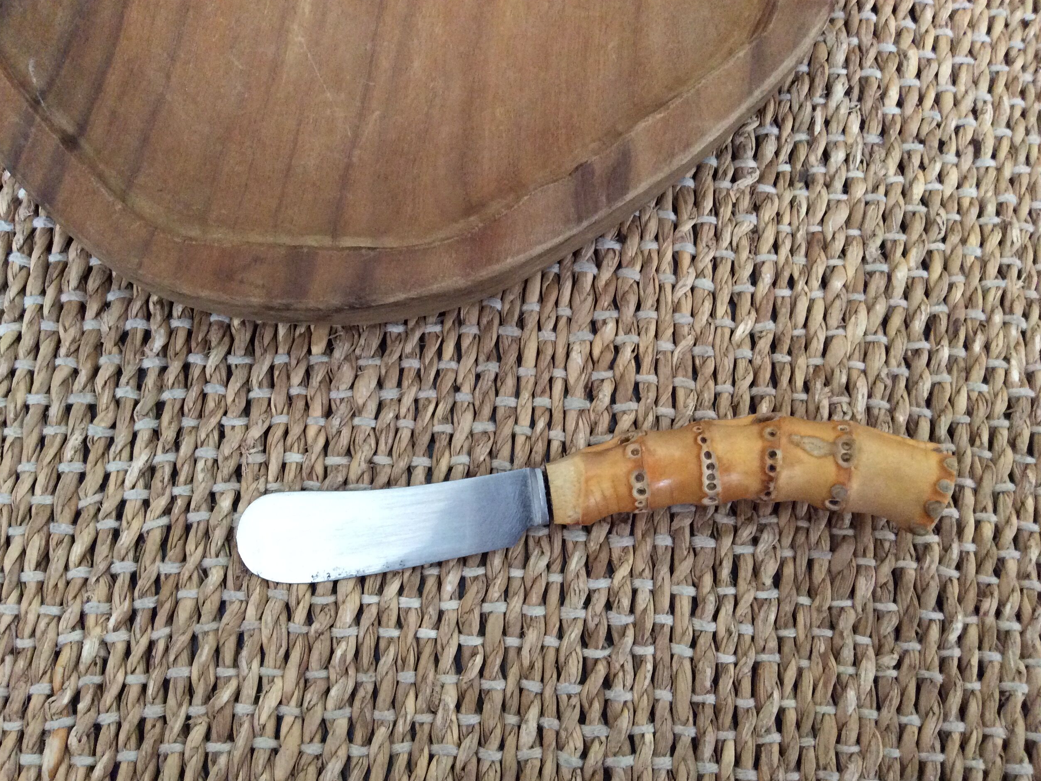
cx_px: 505
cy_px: 396
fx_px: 992
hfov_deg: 55.3
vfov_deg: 42.9
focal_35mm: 33
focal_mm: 3.3
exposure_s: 1/17
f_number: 2.4
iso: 250
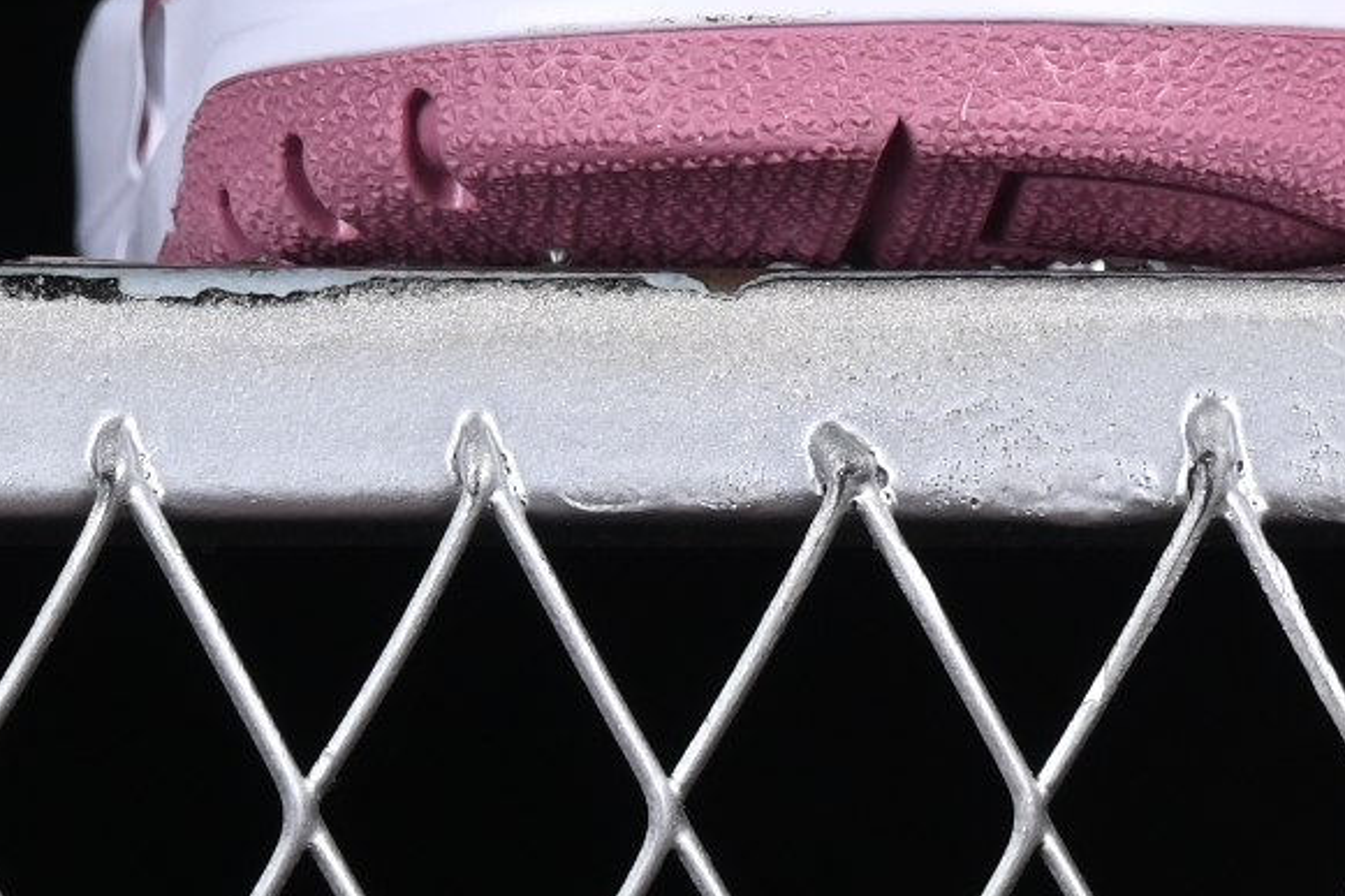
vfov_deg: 3.9
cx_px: 1482
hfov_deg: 6.0
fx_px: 12885
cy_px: -1049
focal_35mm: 345
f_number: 8
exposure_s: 1/100
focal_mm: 48
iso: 160
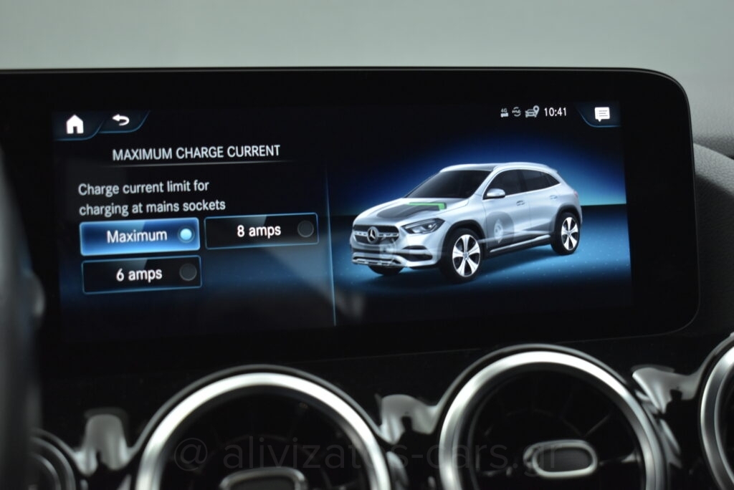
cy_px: 245
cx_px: 367
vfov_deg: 26.5
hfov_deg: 38.9
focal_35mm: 51
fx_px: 1040
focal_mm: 34
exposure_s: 1/80
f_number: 4.5
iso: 1600
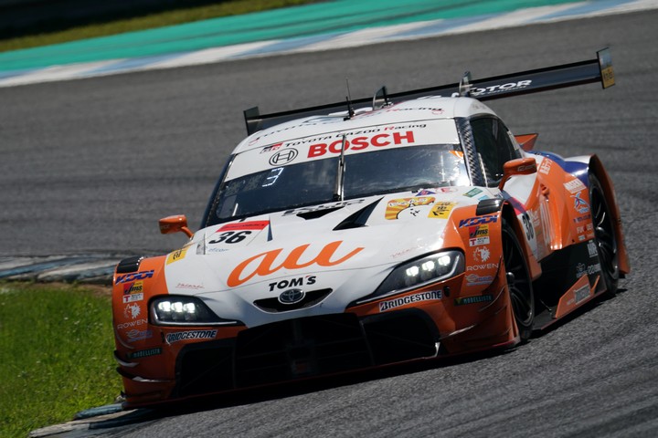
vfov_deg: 2.3
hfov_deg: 3.4
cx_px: 329
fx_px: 10966
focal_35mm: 600
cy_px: 219
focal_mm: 600
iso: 160
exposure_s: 1/800
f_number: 9
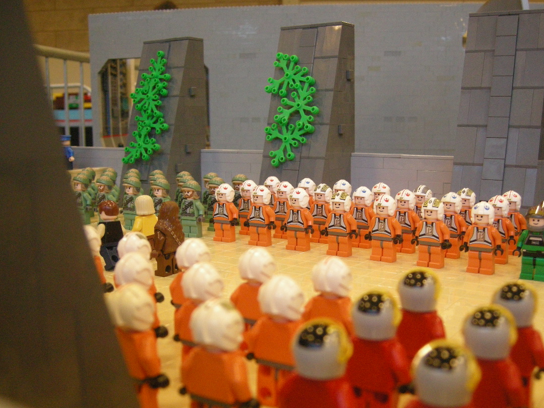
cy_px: 228
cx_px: 305
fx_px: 660
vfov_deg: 34.3
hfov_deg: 44.7
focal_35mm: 42
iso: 400
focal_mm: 7.5
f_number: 2.7
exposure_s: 1/24.8
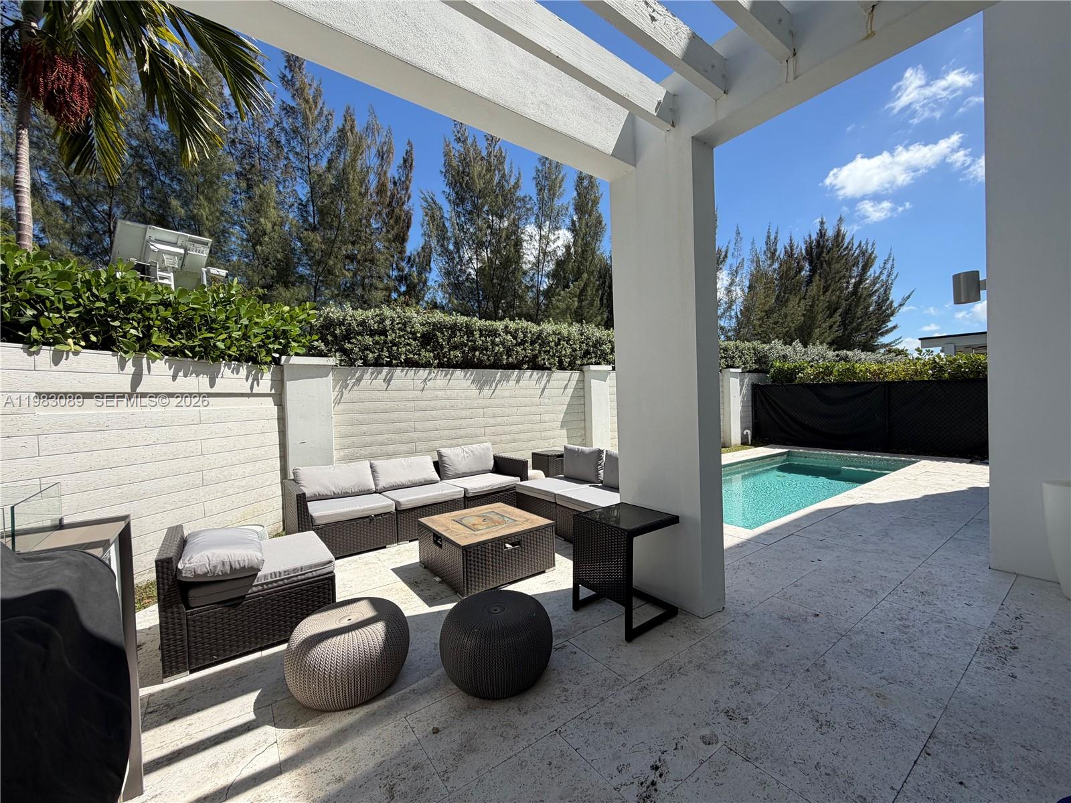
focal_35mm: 14
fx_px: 433
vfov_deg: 85.7
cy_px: 402
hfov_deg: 102.1
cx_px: 536
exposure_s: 1/876
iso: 20
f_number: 2.2
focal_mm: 2.22
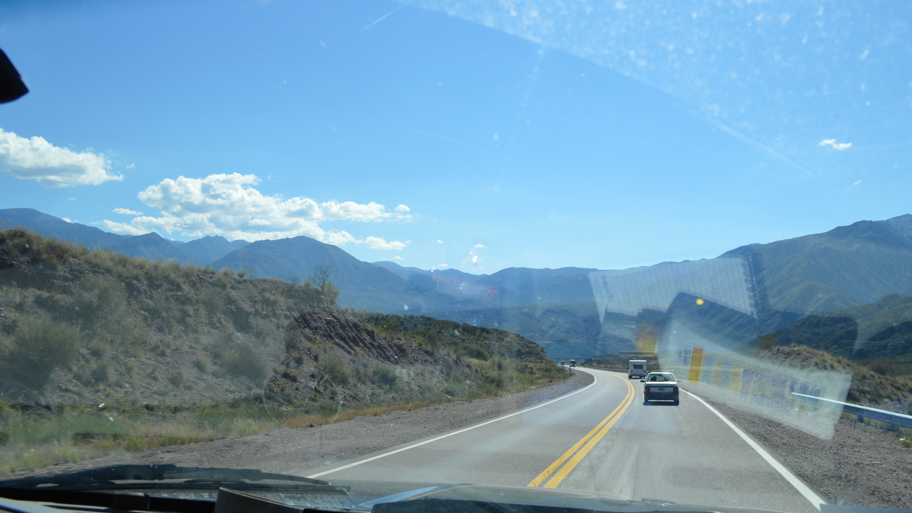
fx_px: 701
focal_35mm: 29
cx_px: 466
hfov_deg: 66.1
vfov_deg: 40.1
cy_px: 225
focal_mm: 18
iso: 100
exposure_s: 1/250
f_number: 8
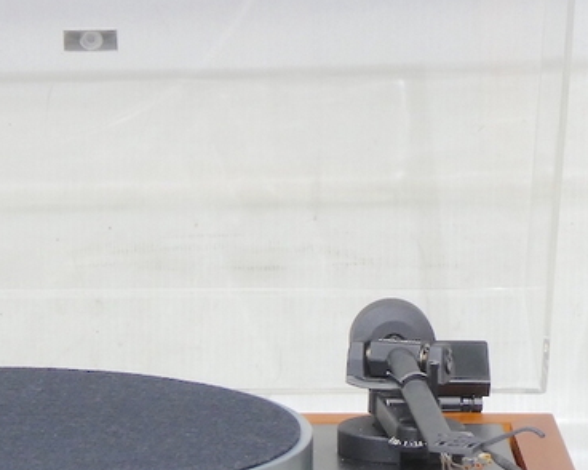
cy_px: 261
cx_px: 101
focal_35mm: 270
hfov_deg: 7.2
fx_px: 4696
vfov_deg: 5.7
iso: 200
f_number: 5.1
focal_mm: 19
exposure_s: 1/5
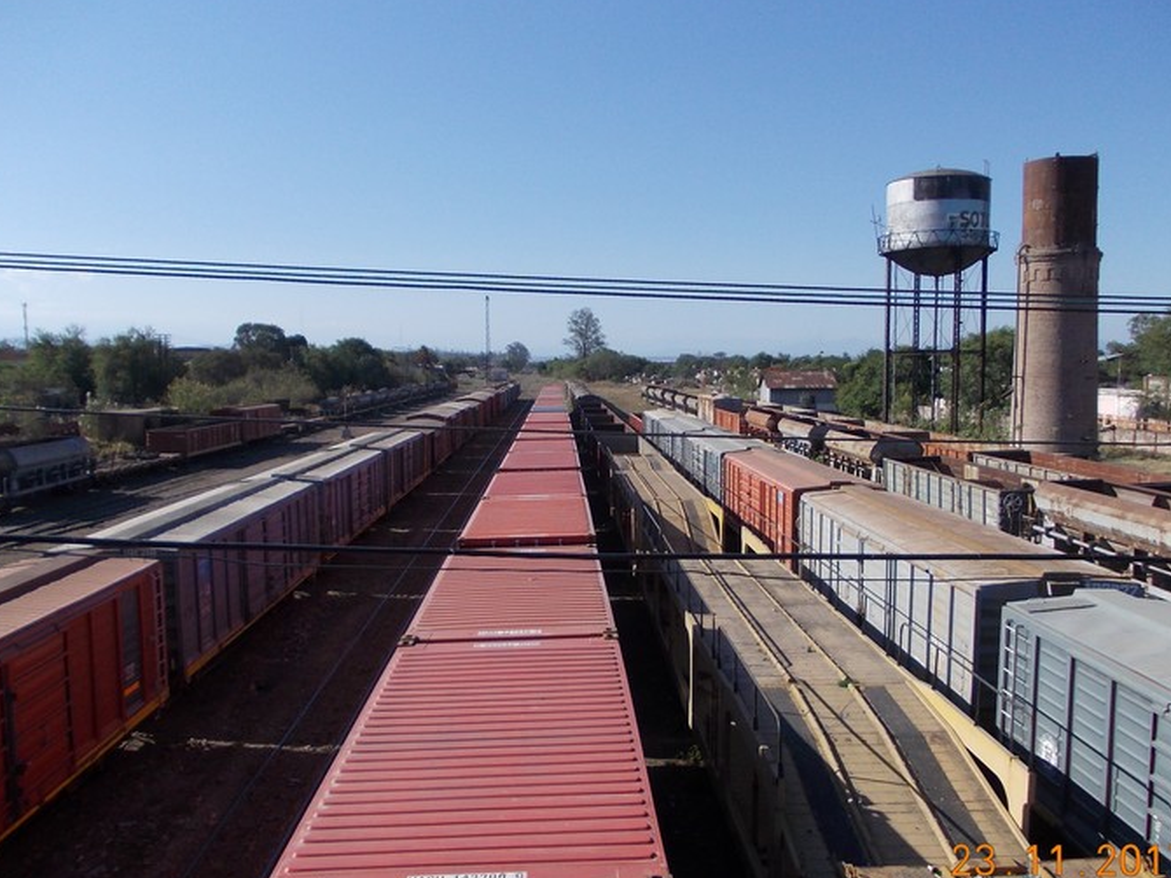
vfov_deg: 44.1
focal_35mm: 32
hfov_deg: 56.8
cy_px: 477
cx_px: 589
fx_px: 1082
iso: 80
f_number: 5.4
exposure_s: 1/400
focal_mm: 4
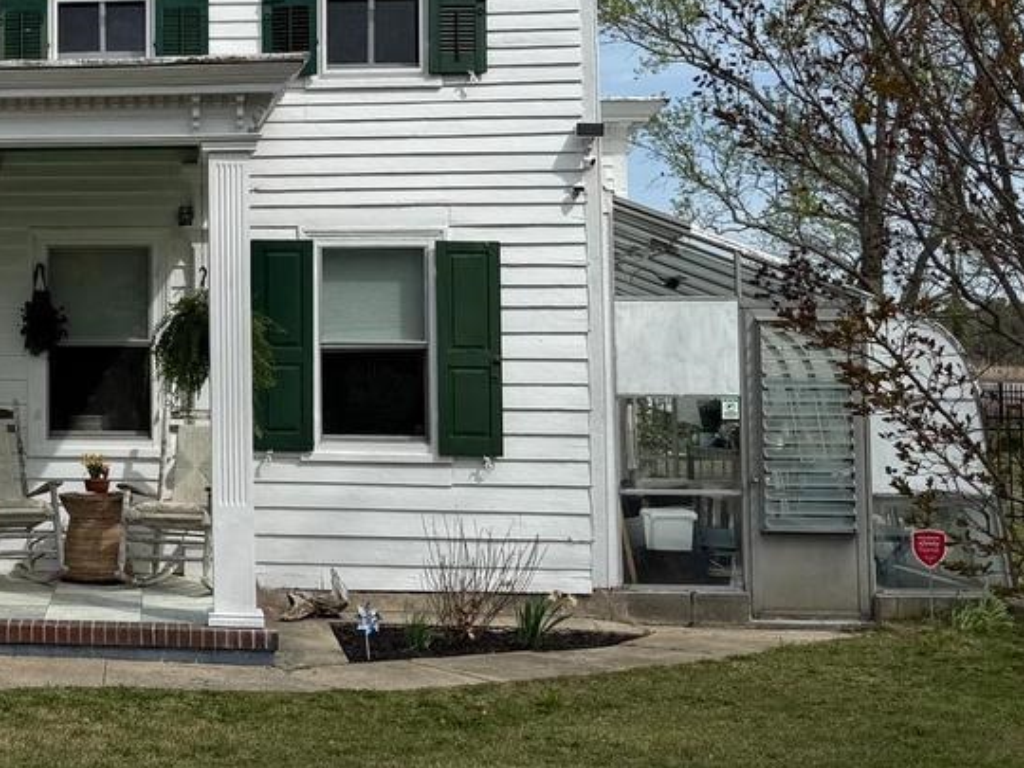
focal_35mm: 64
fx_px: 1893
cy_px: 218
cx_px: -49
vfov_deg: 22.8
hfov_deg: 28.1
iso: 80
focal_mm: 6.76
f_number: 1.78
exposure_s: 1/6173
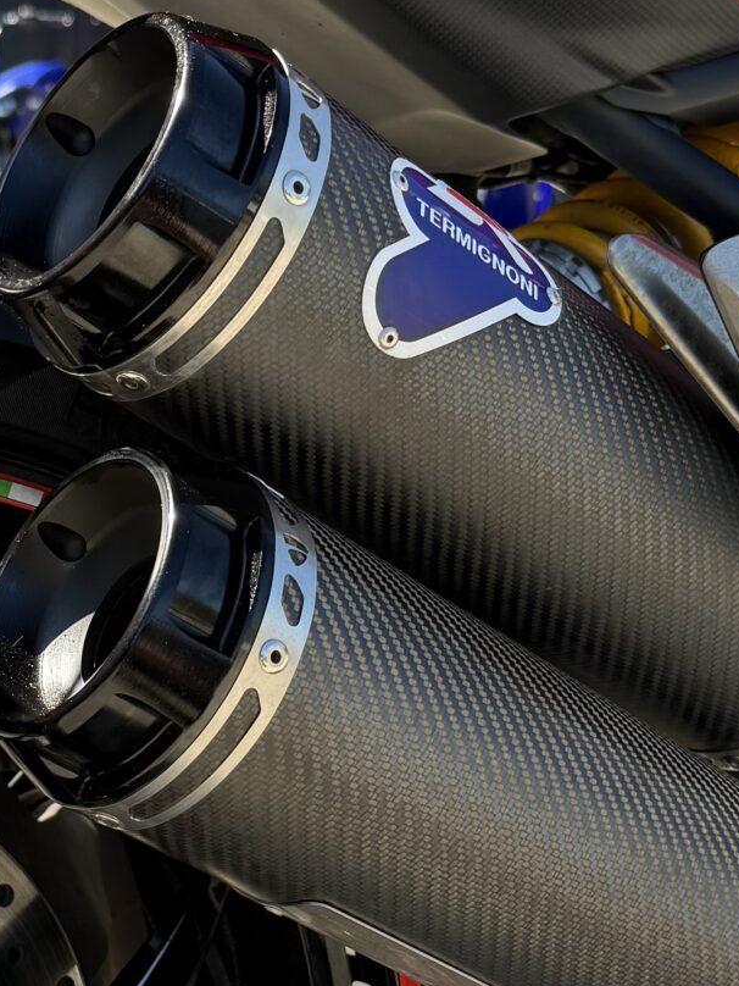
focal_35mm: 76
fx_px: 2163
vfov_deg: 25.6
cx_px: 210
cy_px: 578
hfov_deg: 19.3
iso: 100
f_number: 1.78
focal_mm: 6.76
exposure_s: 1/1156
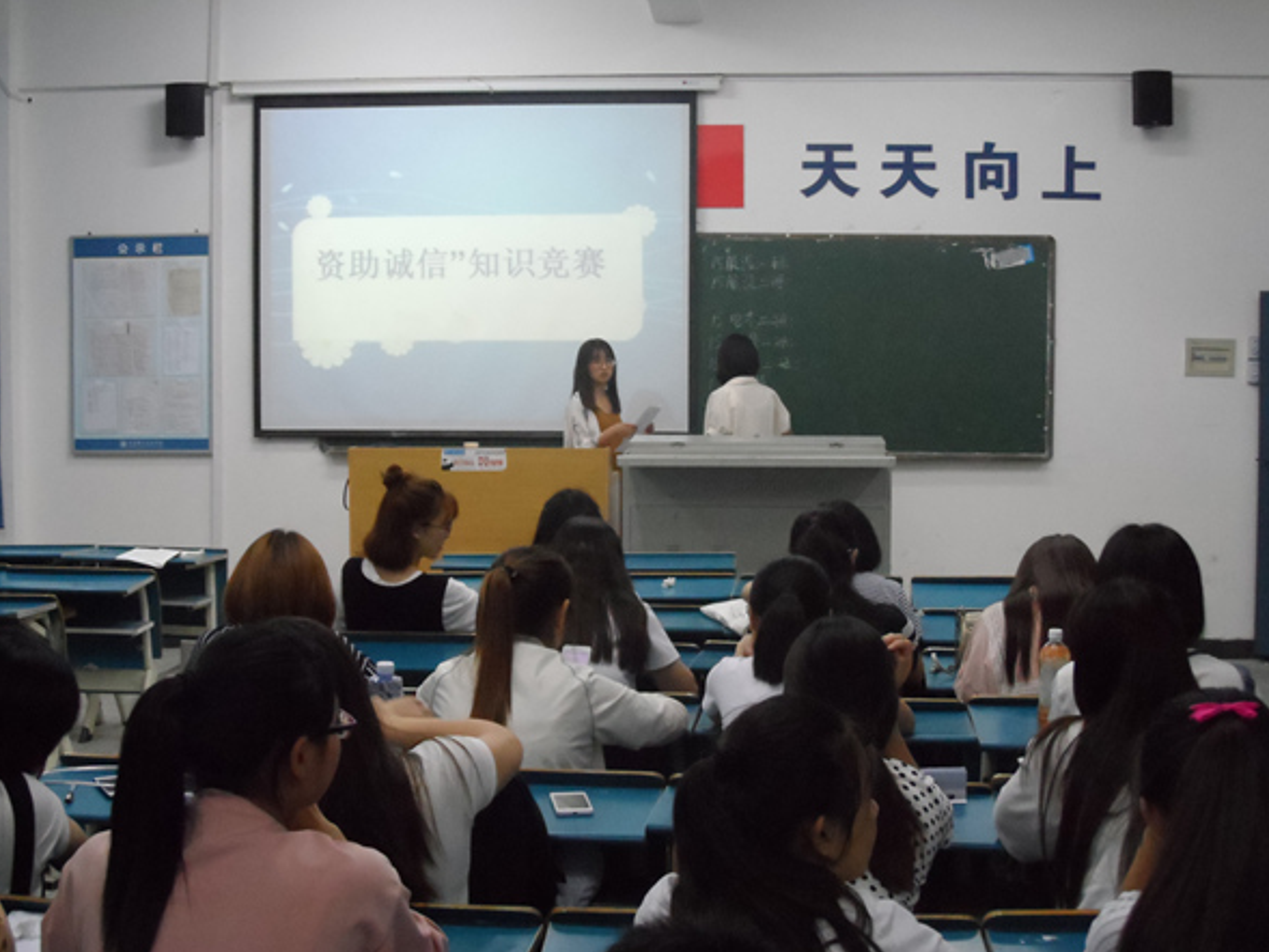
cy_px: 478
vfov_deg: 27.0
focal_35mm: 54
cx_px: 631
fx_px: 1980
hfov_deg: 35.5
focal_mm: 8.7
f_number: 4
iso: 800
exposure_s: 1/45
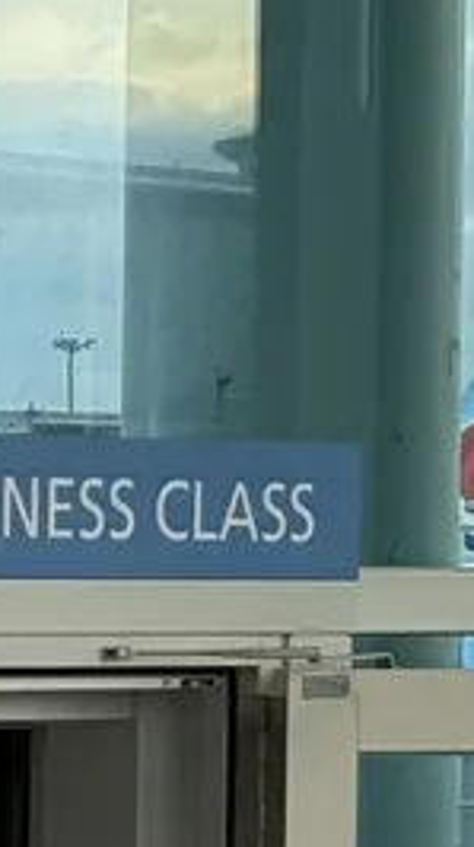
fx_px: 7061
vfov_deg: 6.9
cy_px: 554
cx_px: 1177
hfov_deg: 3.8
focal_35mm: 315
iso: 50
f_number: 1.78
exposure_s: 1/190
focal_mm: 6.76
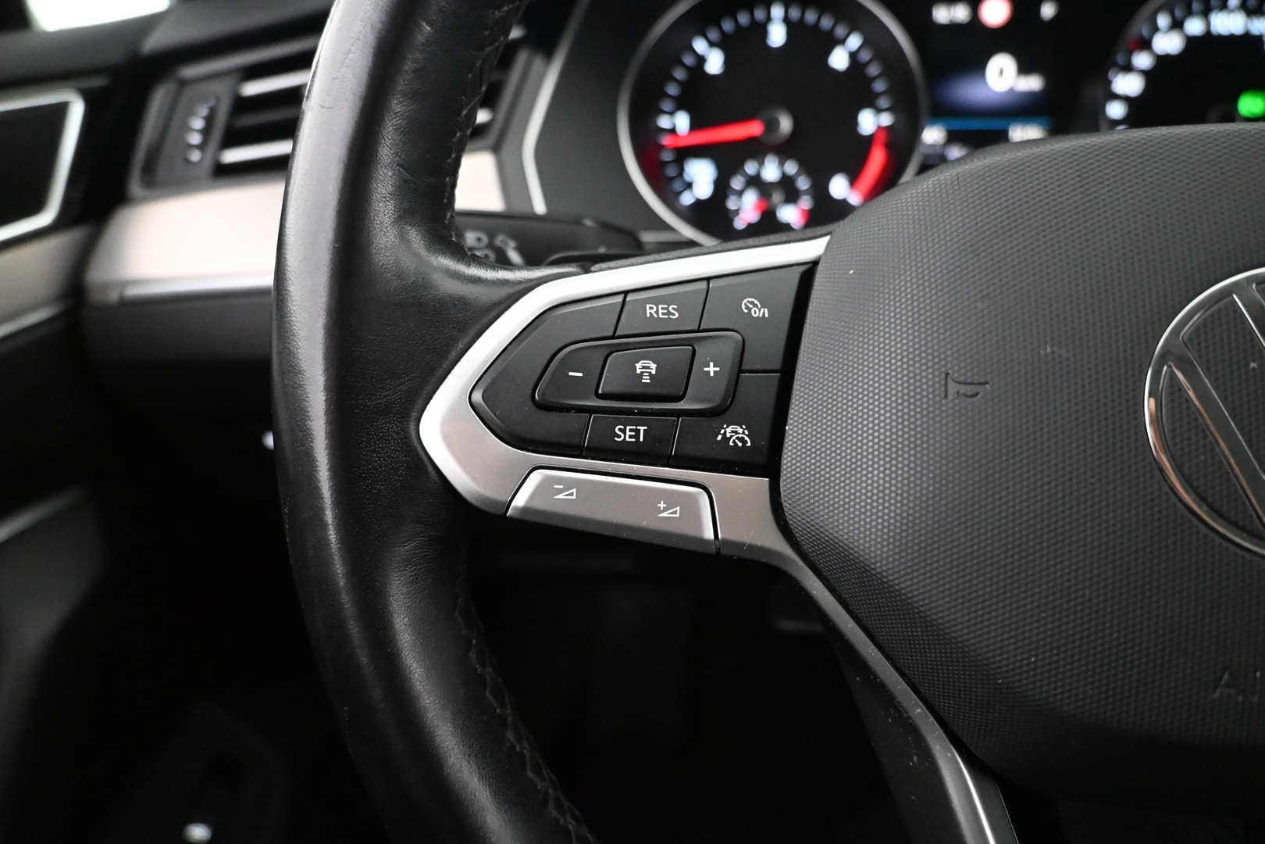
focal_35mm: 24
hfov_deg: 73.7
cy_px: 422
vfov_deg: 53.1
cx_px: 632
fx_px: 843
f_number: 3.5
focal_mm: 16
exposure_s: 1/60
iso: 7200
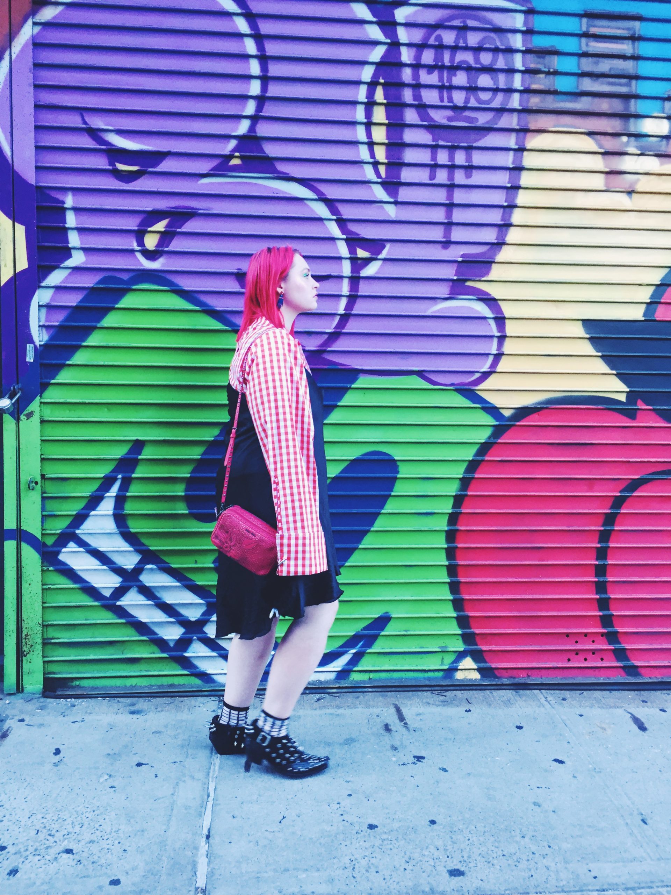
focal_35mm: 29
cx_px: 336
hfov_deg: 48.2
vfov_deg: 61.7
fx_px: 750
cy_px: 448
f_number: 2.2
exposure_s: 1/30
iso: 40
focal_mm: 4.15
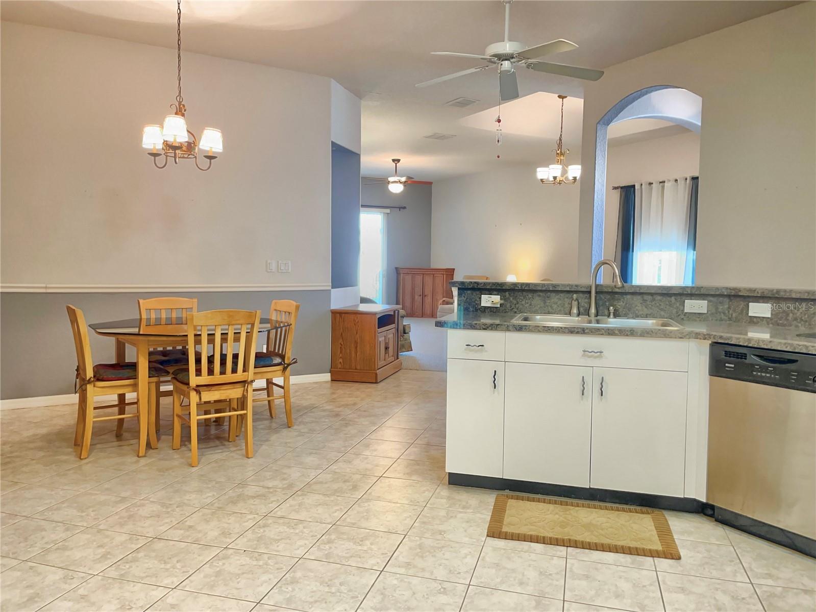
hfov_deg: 67.3
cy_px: 306
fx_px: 613
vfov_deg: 53.1
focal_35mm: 26
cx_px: 408
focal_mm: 4.2
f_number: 1.6
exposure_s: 1/65
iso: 160
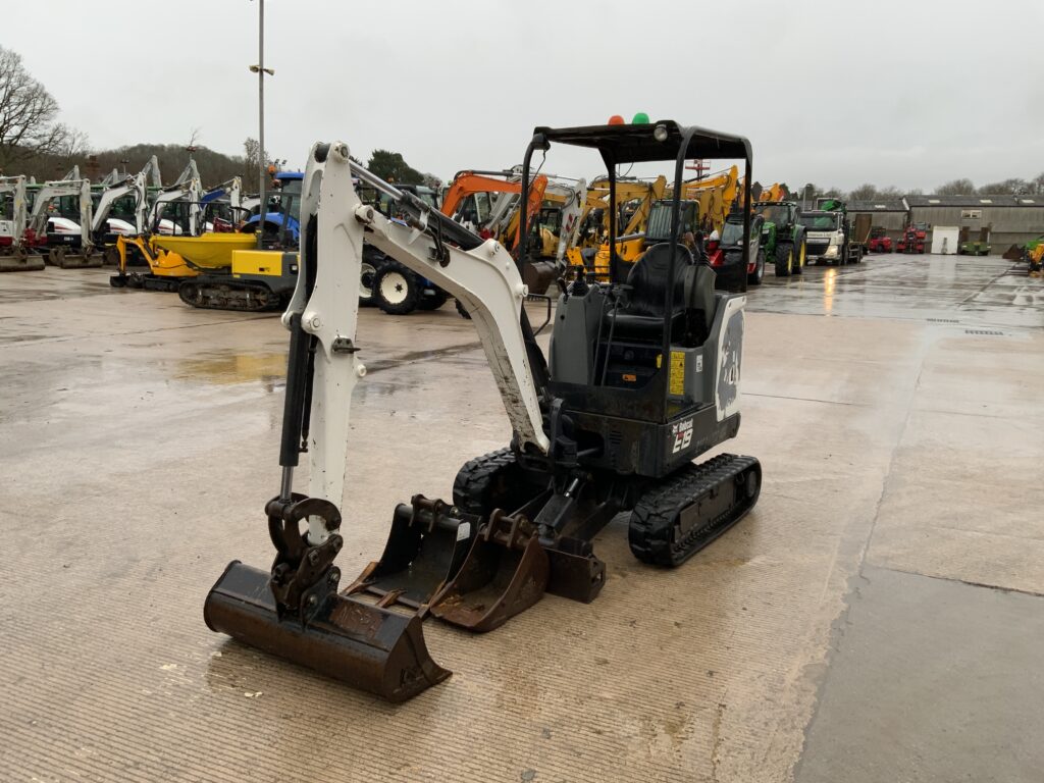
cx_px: 522
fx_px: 875
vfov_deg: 48.2
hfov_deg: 61.7
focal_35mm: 29
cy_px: 392
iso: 25
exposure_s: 1/122
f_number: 1.8
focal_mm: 3
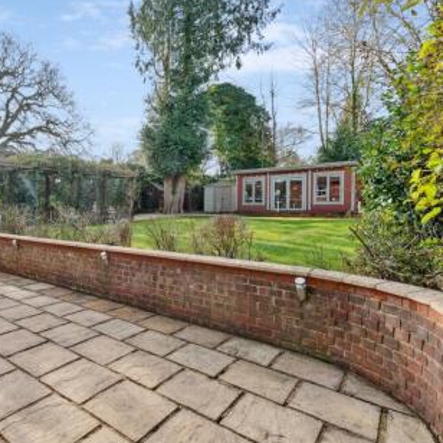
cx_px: 115
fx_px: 304
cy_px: 222
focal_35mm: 21
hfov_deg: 67.9
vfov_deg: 72.1
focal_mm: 16
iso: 640
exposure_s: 1/60
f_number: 11
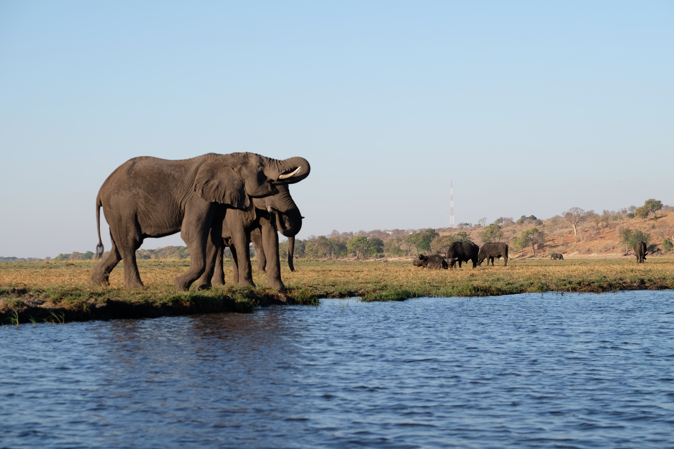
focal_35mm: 88
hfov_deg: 23.1
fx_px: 1647
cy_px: 224
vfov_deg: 15.5
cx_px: 337
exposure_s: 1/340
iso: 200
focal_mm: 58.7
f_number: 5.6
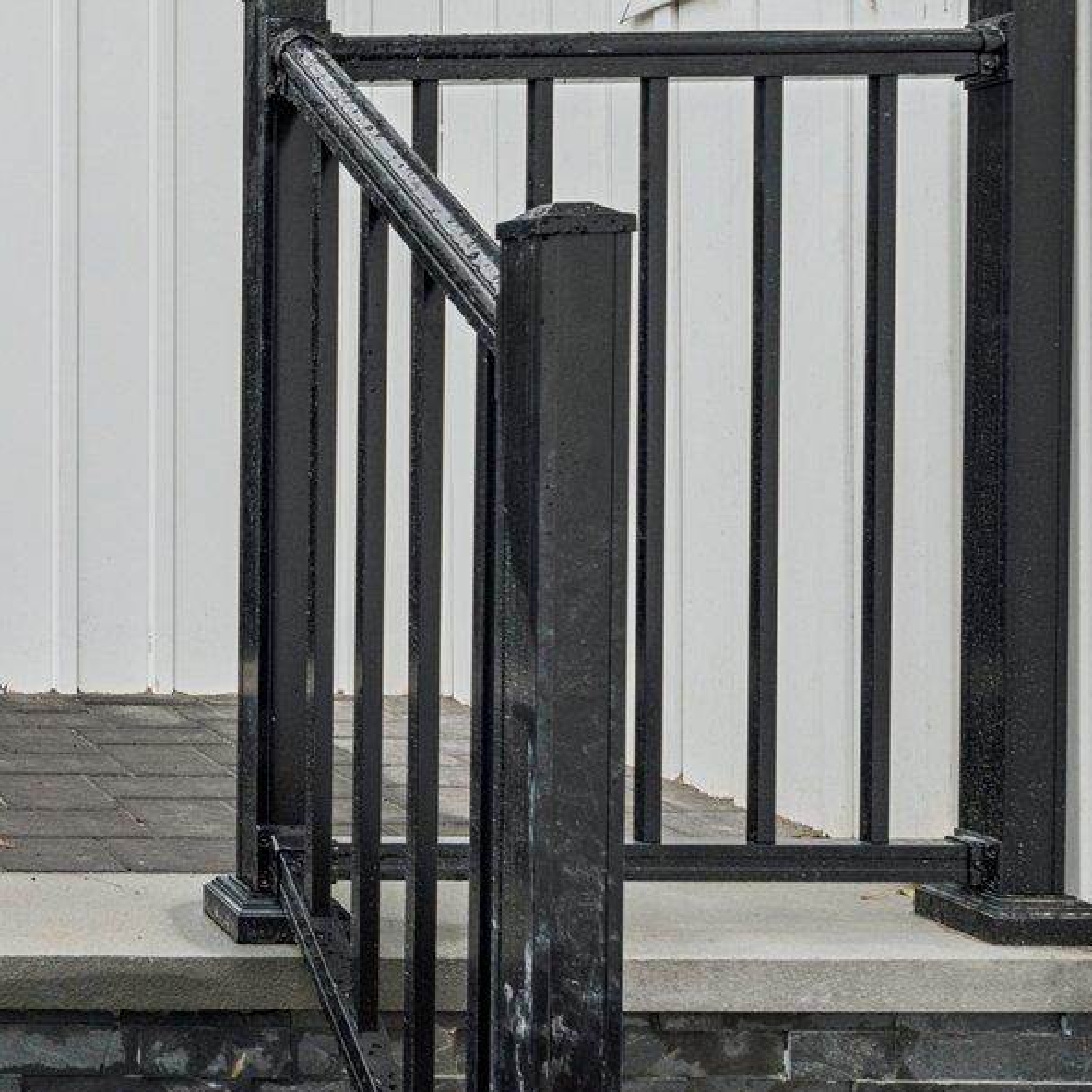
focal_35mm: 50
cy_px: 429
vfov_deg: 33.9
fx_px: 1785
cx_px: -386
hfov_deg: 27.4
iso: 200
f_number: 8
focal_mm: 17
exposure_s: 1/125
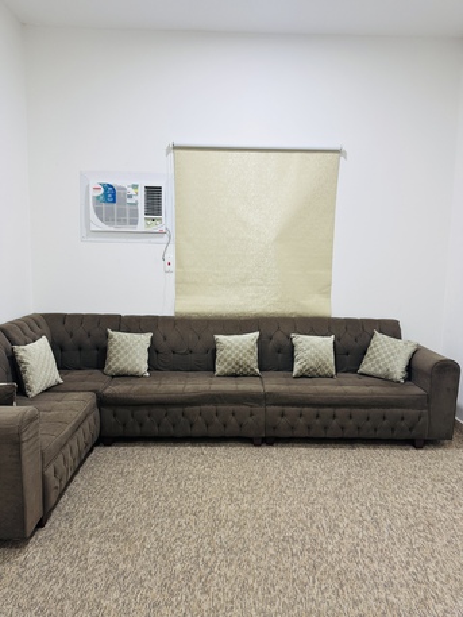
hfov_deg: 56.8
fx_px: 428
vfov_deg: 71.6
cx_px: 232
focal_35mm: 24
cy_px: 308
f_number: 1.78
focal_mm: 6.76
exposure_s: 1/60
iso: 200
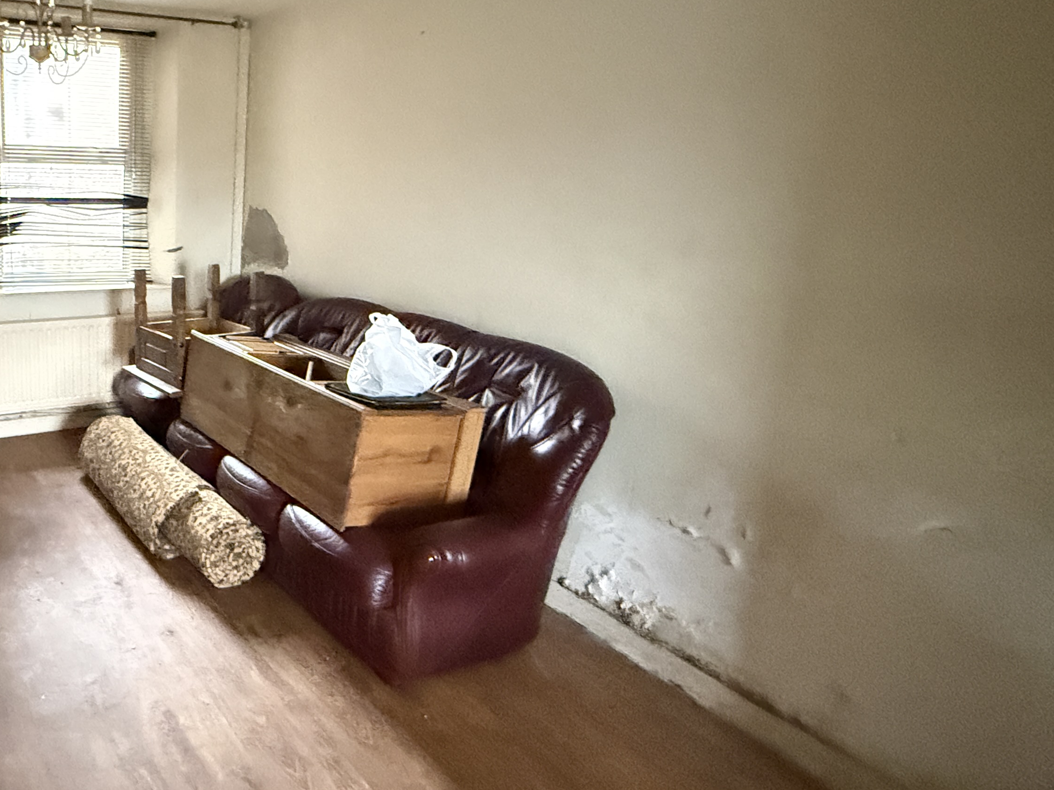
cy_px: 336
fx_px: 761
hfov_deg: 61.1
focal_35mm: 25
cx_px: 151
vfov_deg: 54.6
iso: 3200
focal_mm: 2.22
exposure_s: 1/23
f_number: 2.2
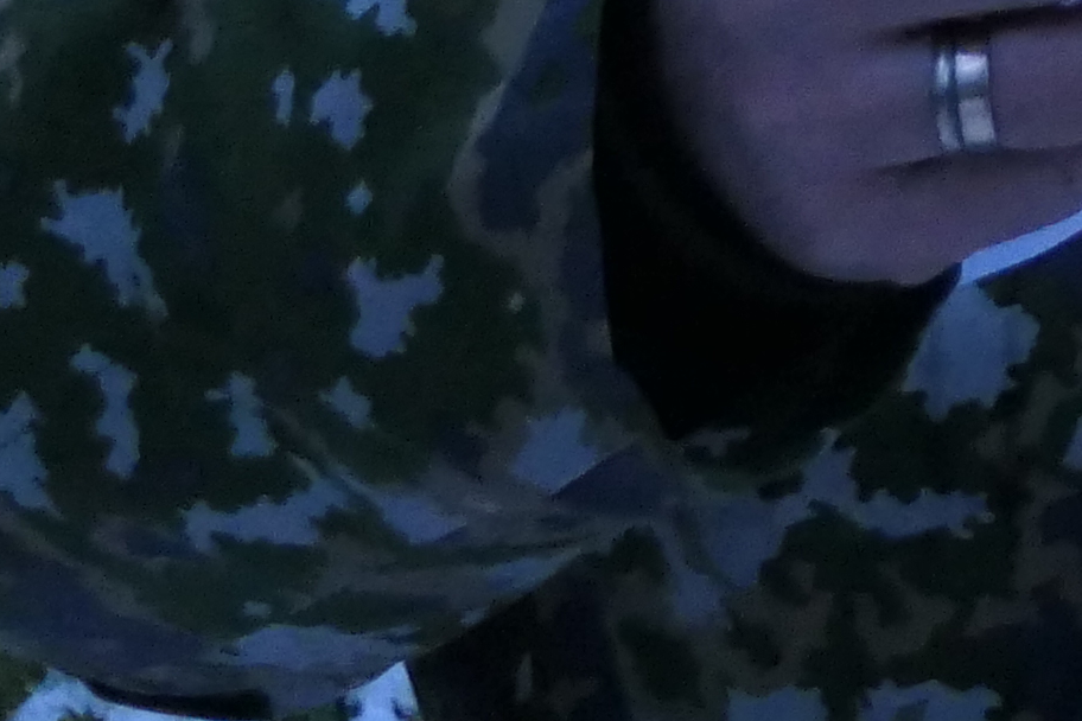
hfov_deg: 7.4
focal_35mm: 270
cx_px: 1914
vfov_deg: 4.9
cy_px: -1034
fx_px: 8114
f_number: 3.5
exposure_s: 1/10
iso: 1600
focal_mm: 16.6
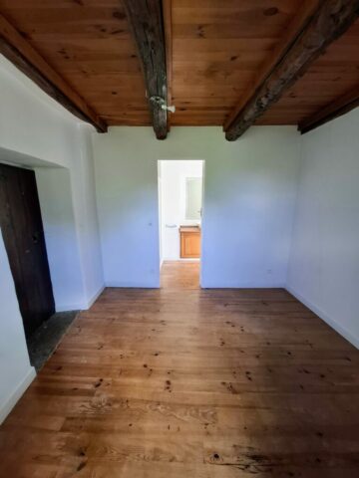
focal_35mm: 13
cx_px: 180
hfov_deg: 89.9
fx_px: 180
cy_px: 239
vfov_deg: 106.2
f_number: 2.2
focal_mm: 1.74
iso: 100
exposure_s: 1/40
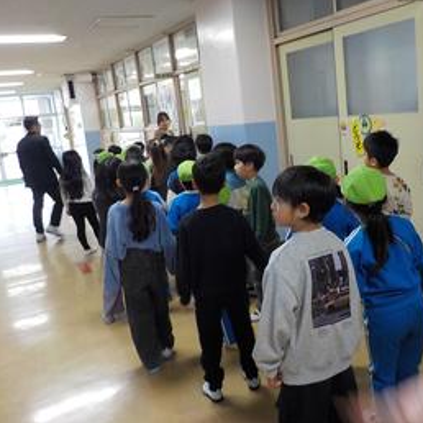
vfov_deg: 46.0
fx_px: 498
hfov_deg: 45.8
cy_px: 211
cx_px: 256
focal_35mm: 36
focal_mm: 4.1
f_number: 3.3
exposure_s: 1/30
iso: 320
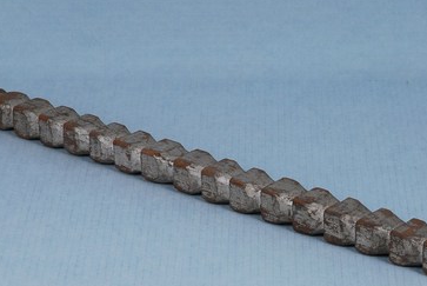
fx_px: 2041
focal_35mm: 172
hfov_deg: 11.9
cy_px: 226
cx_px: 313
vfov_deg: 8.0
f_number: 11
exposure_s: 1/160
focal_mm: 65
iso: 100
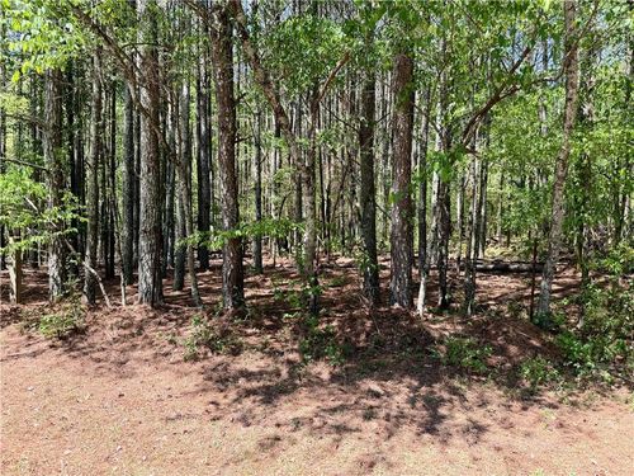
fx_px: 440
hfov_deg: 71.6
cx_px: 317
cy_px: 238
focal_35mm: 24
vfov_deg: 56.8
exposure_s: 1/580
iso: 100
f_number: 1.78
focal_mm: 6.76
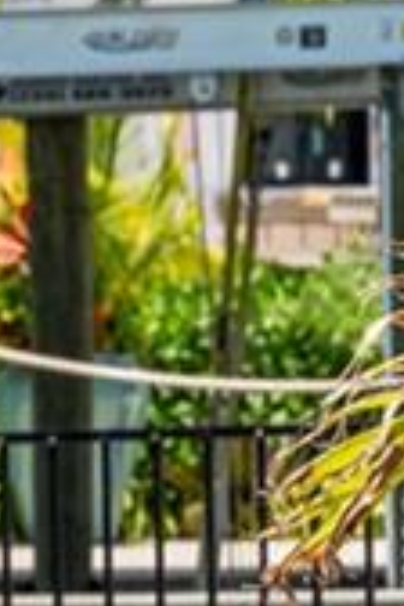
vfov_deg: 4.5
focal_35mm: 457
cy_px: 743
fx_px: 7692
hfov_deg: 2.9
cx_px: -1118
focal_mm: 75
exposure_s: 1/800
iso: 400
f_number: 8
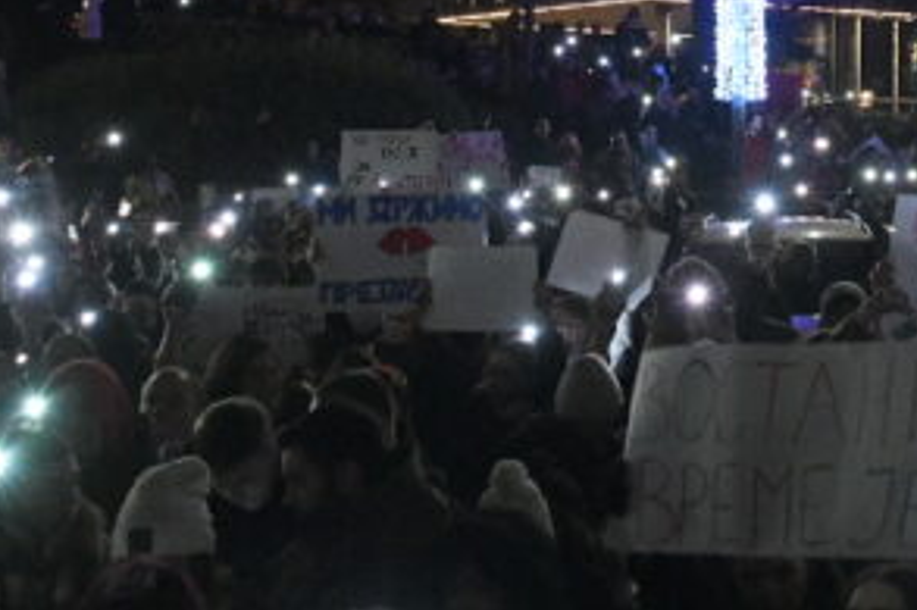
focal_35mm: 84
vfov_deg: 16.0
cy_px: 55
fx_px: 2138
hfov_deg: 22.1
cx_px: 1133
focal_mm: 24
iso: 10000
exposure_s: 1/250
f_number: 3.5
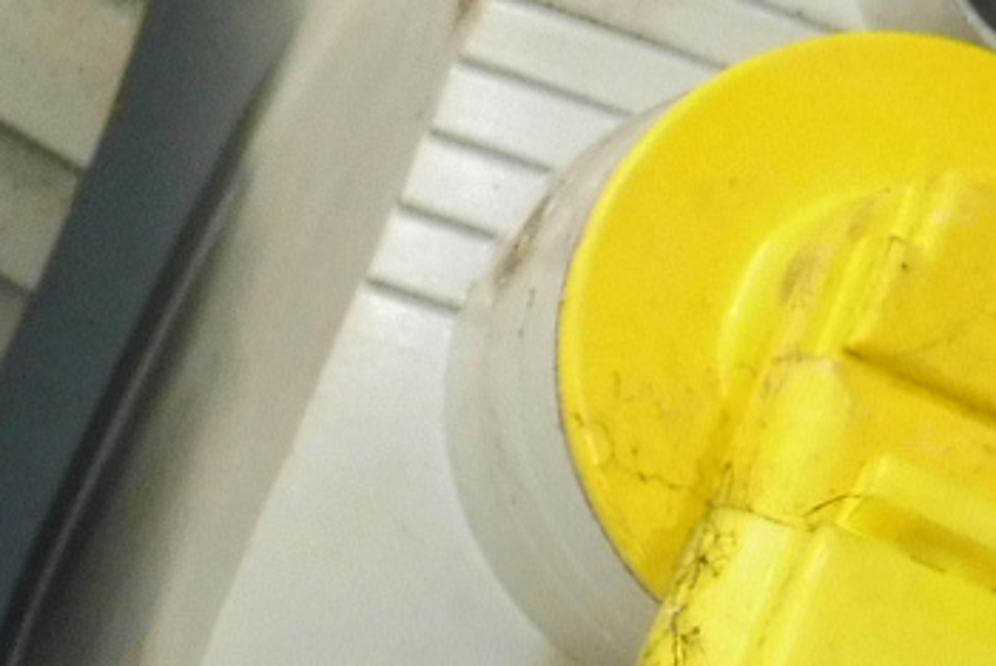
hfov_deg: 13.3
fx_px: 4209
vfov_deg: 9.0
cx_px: -43
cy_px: 171
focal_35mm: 152
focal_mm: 4.4
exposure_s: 1/60
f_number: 3.5
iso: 200
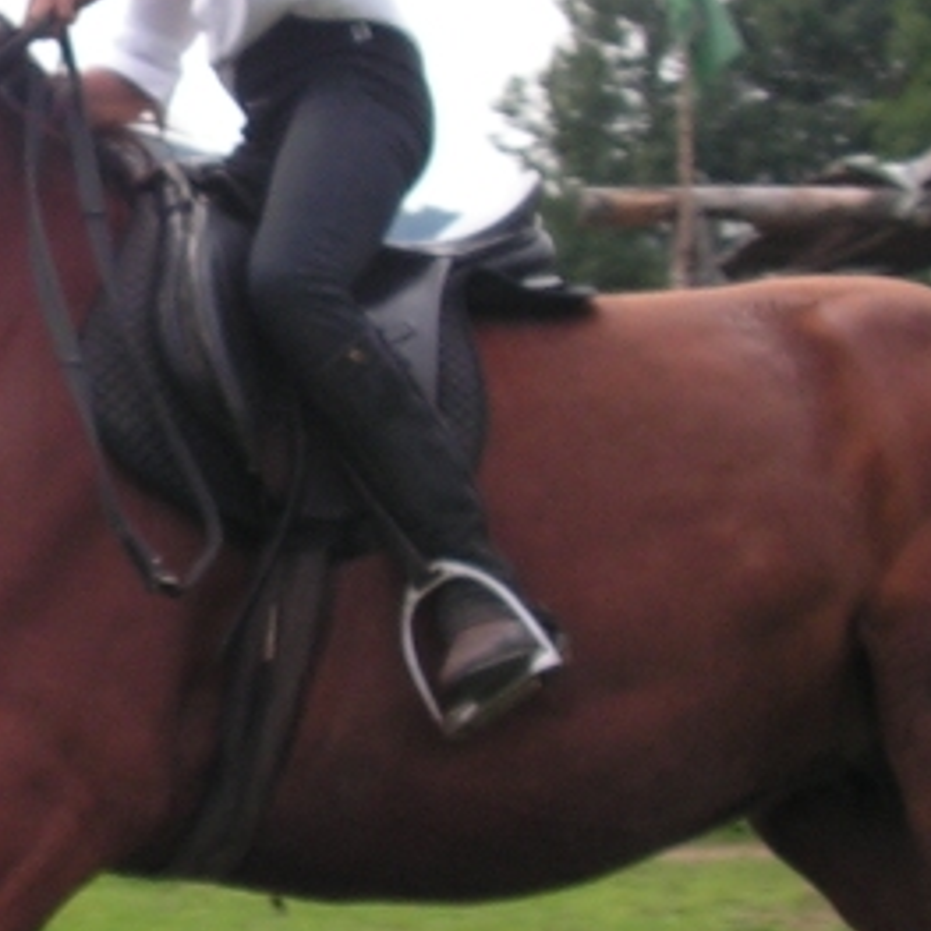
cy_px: 354
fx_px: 3773
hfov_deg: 13.7
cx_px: -152
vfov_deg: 14.1
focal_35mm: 124
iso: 64
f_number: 4.8
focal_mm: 6
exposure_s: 1/320
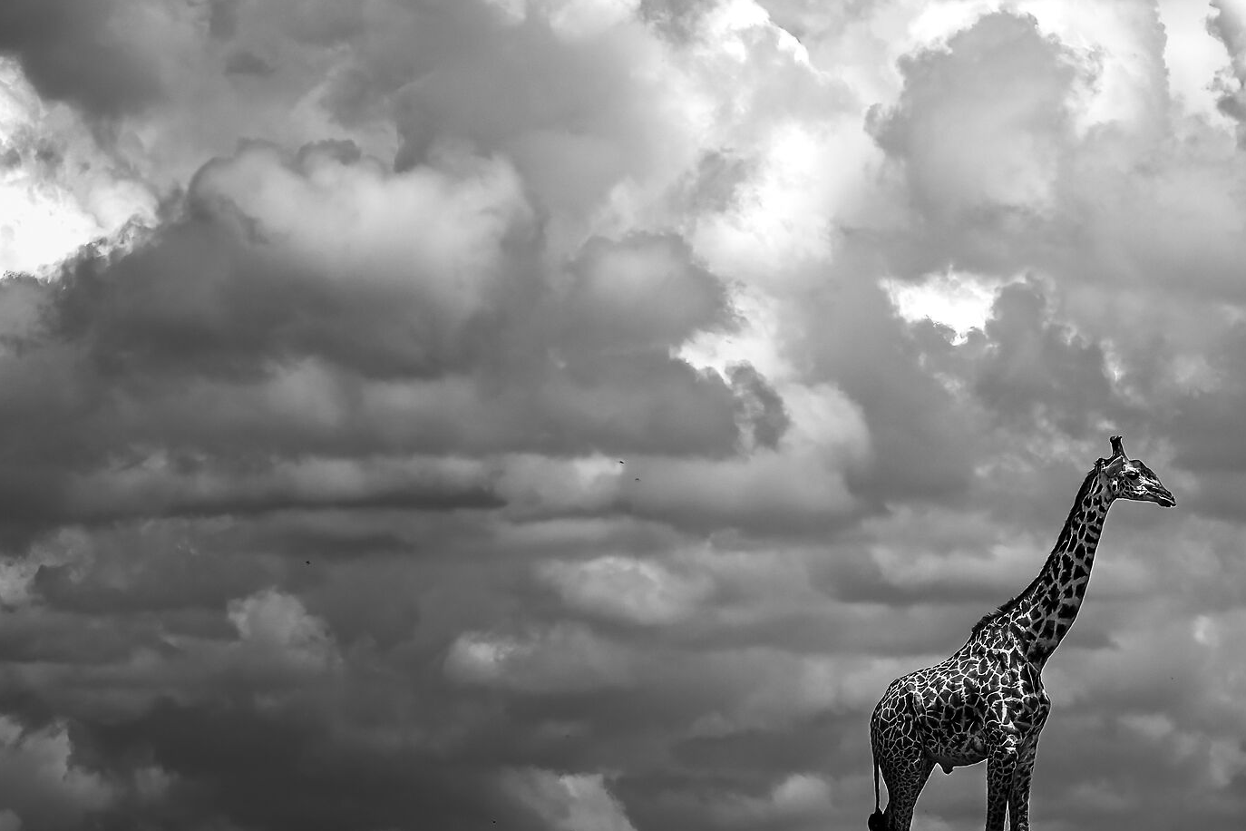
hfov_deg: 3.9
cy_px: 234
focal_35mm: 524
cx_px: 1070
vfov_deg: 2.6
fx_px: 18135
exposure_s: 1/2500
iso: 160
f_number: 6.3
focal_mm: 200
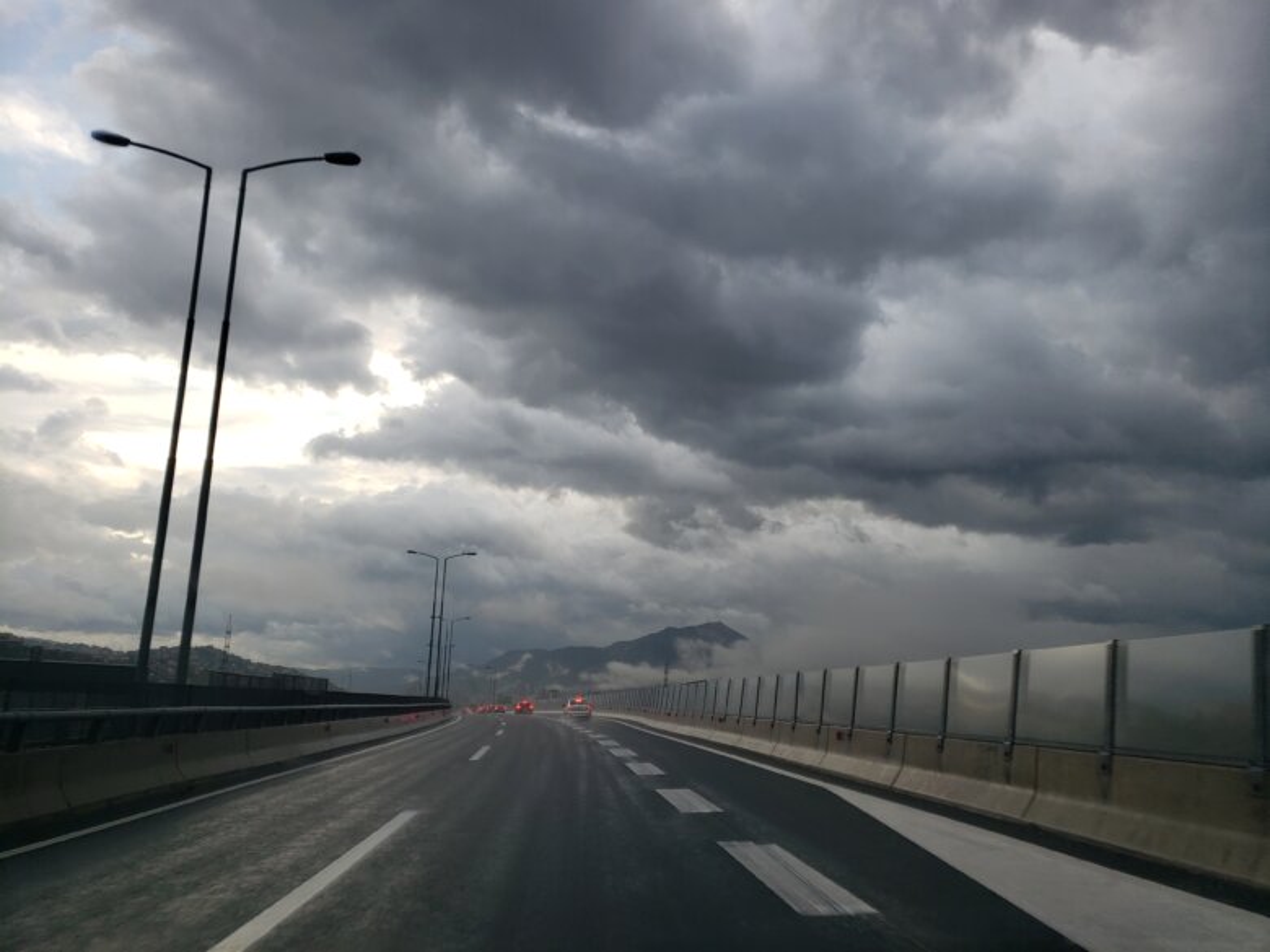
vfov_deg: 53.1
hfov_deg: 67.3
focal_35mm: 26
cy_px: 476
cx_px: 635
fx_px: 954
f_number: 1.5
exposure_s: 1/262
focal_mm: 4.3
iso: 50
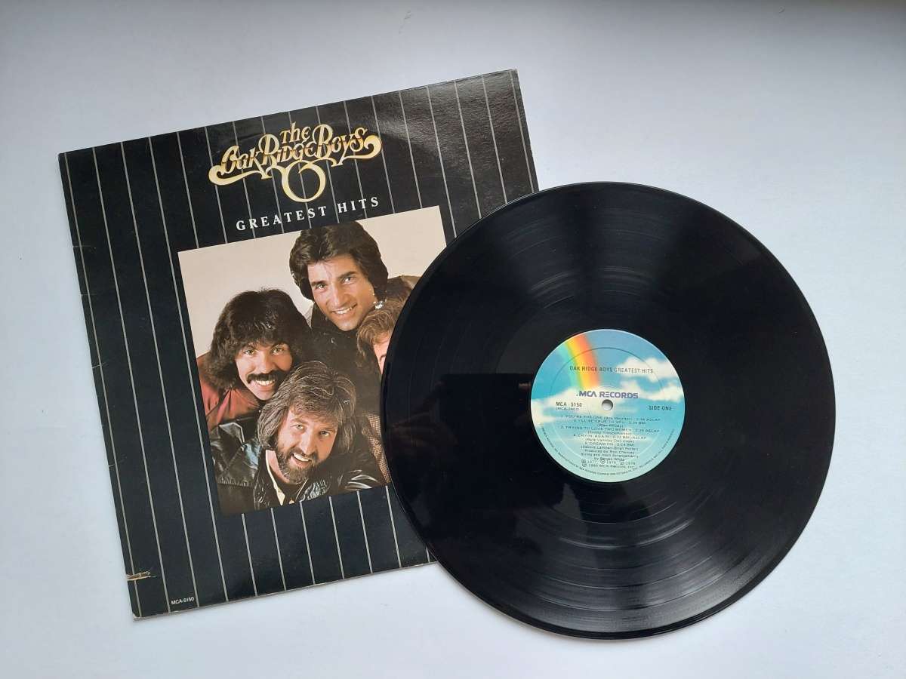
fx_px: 628
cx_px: 453
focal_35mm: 24
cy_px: 340
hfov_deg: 71.6
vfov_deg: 56.8
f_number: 1.8
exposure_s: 1/60
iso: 400
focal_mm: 5.23
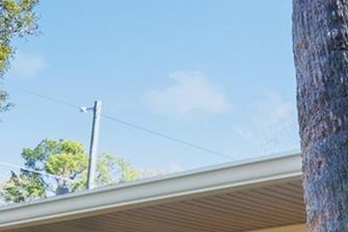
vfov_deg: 13.8
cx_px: 317
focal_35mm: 86
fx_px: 831
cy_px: 442
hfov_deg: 23.0
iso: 320
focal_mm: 12
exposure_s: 1/6
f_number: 11
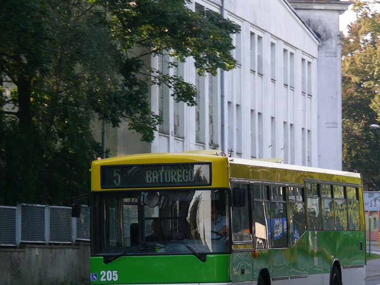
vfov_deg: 7.1
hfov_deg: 9.5
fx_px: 2282
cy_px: 199
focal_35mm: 208
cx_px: 261
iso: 50
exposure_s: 1/111
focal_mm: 24.7
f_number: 3.5
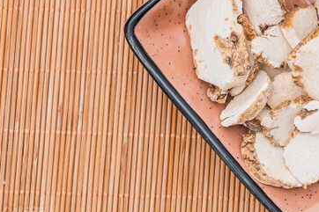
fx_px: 2117
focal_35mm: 239
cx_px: 478
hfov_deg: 8.4
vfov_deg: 5.7
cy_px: -116
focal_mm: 72
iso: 200
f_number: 5.6
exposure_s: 1/160
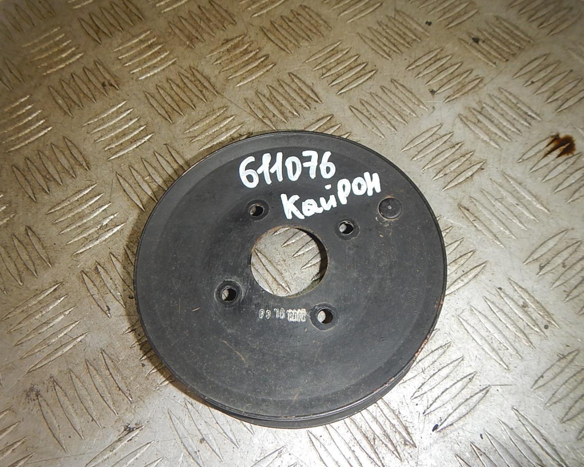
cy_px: 230
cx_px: 290
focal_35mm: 30
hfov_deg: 58.8
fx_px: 518
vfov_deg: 48.5
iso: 200
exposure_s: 1/30
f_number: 3.9
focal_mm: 5
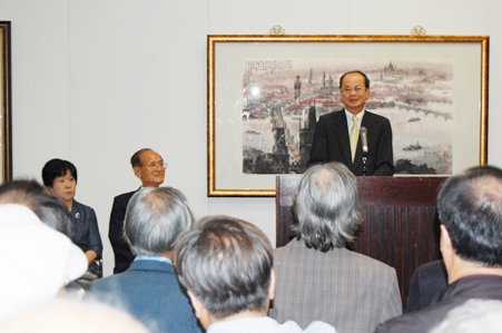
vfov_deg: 18.9
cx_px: 251
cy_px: 166
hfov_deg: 28.1
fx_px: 1002
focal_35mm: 72
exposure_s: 1/60
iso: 400
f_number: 5.6
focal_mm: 48
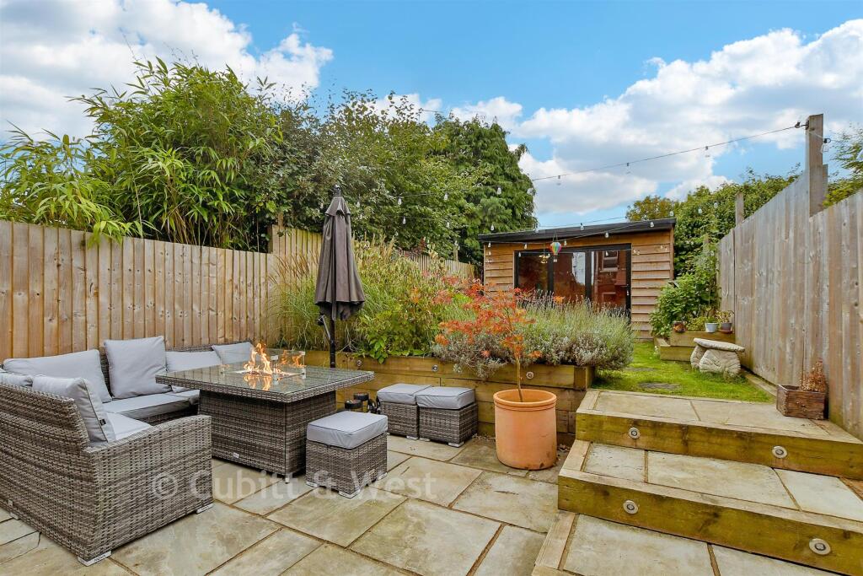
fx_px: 360
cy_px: 288
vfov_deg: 77.3
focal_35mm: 15
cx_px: 432
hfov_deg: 100.4
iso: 160
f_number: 8
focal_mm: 10
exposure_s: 1/250
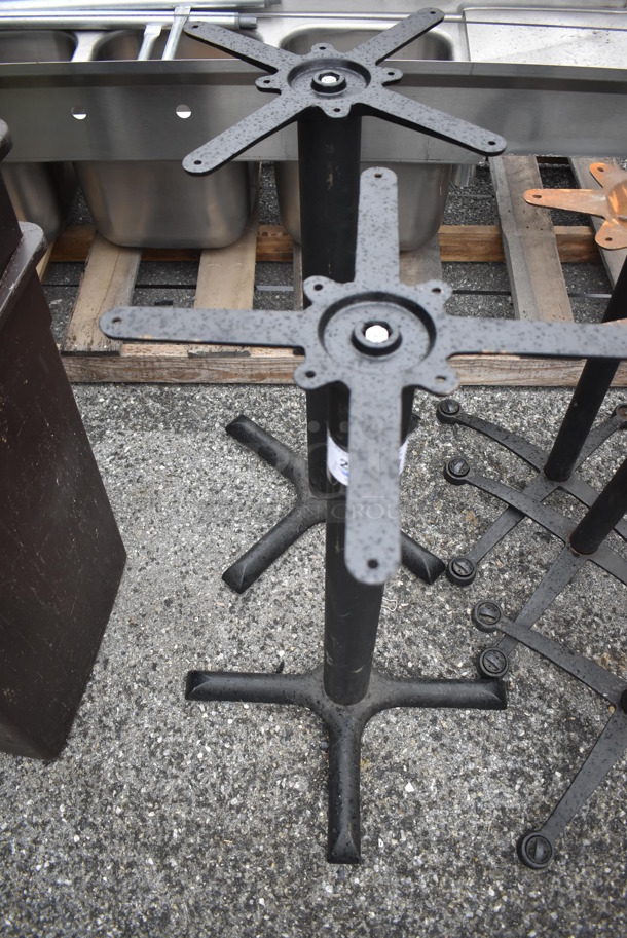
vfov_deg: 67.3
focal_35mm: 27
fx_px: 704
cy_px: 469
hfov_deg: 48.0
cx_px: 314
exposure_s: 1/250
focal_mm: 18
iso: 640
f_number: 3.5
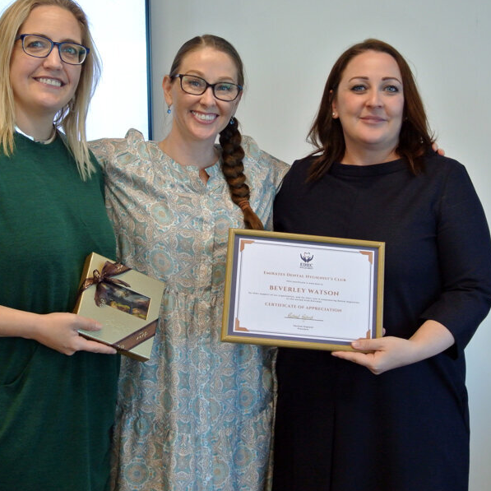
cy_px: 247
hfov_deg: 29.5
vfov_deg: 29.6
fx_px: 931
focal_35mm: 58
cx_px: 222
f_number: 4.5
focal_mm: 16.9
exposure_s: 1/60
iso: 720
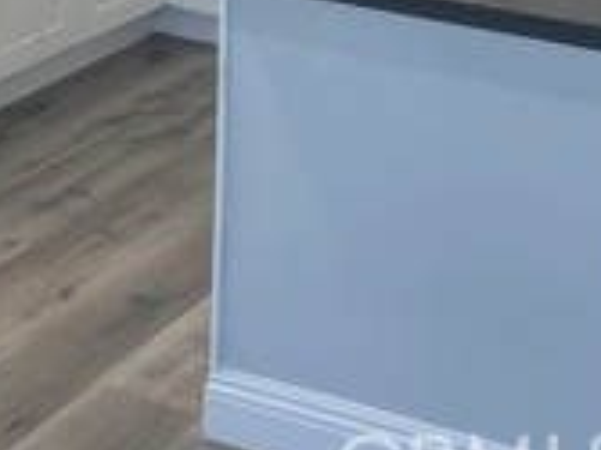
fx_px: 1666
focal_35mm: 96
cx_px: 241
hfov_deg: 20.4
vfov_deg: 13.8
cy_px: -346
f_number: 1.6
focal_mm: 5.1
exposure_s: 1/136
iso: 32
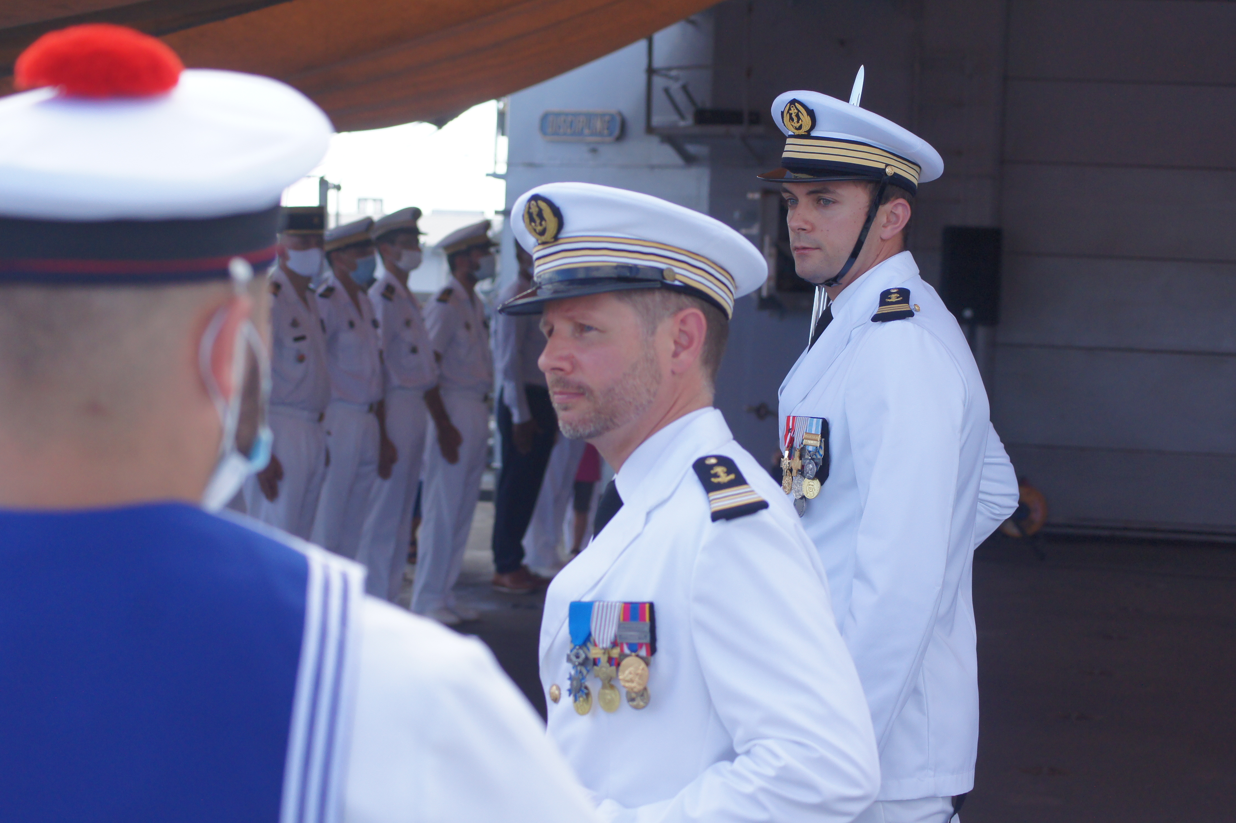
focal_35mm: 86
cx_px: 624
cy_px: 402
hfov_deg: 23.8
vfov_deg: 16.0
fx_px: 2934
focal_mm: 55
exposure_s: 1/1000
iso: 400
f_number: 5.6
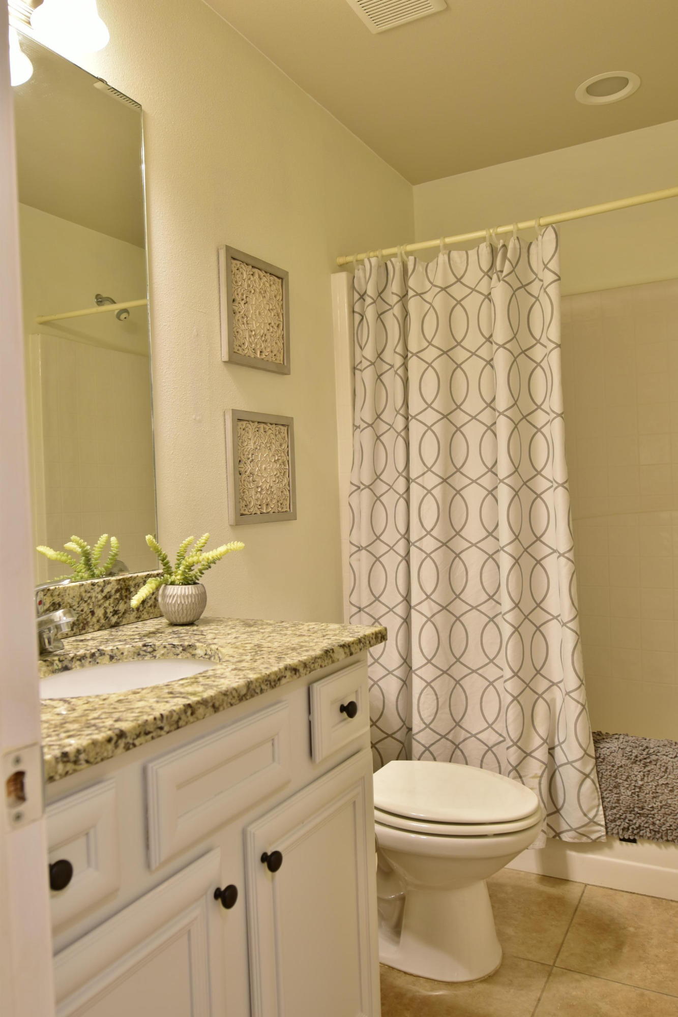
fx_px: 763
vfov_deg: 67.4
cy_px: 508
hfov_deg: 47.9
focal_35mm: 27
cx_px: 339
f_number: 4.5
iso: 200
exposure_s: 1/2.5
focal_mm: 18
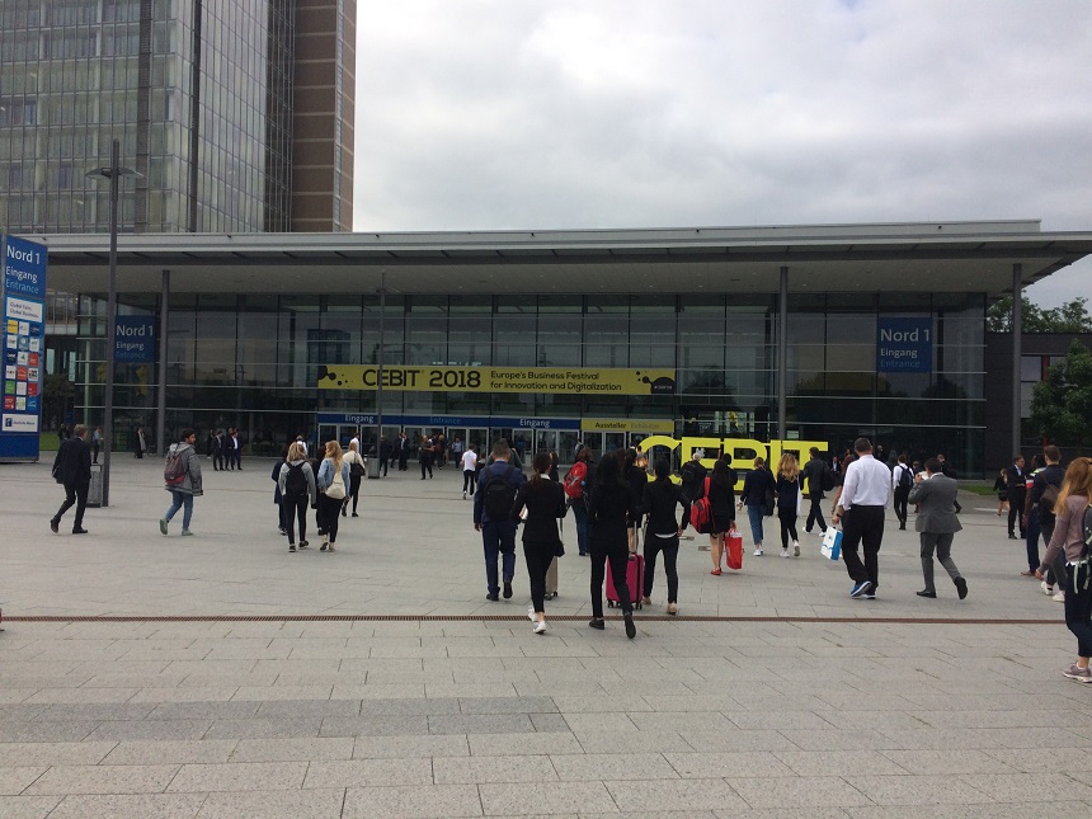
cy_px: 410
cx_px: 546
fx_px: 915
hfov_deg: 61.7
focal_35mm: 29
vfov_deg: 48.2
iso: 32
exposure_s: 1/2283
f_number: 2.2
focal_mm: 4.15
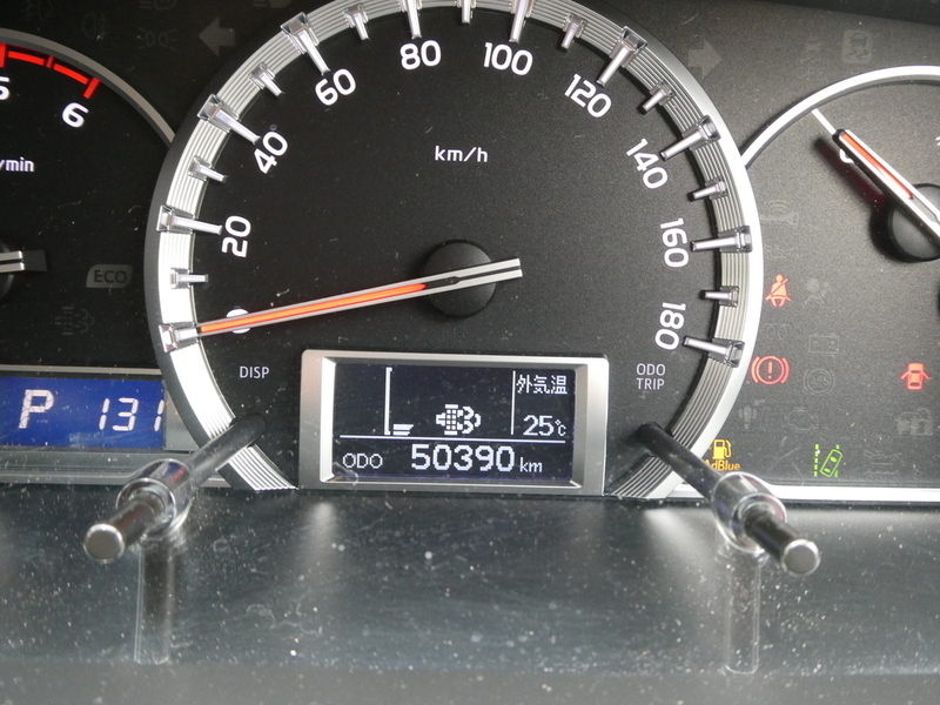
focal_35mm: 33
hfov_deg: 55.4
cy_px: 352
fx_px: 896
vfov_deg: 42.9
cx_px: 470
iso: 500
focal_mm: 5.8
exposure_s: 1/80
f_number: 3.6
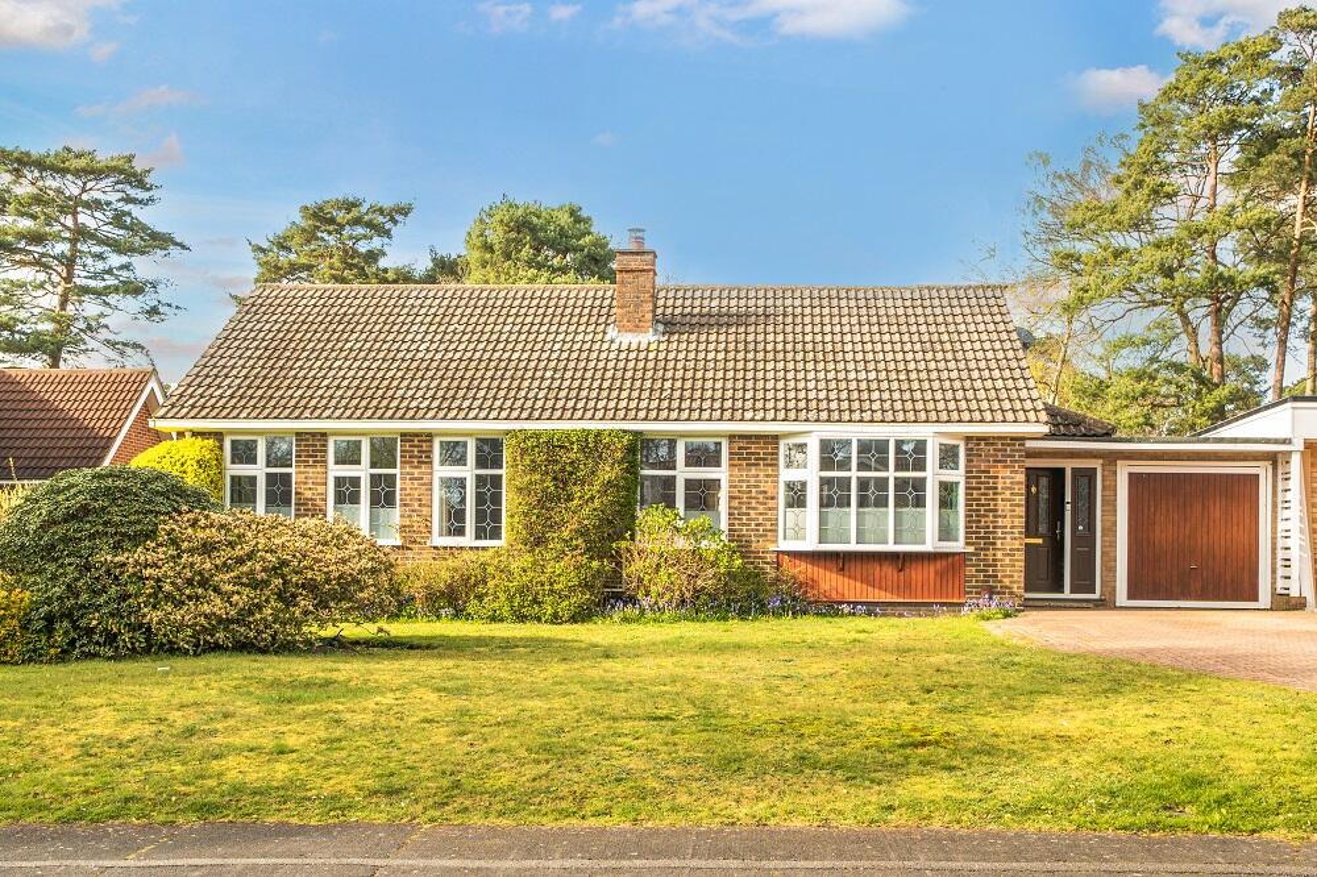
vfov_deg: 36.8
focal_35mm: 36
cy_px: 438
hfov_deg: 53.1
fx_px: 1316
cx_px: 658
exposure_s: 1/100
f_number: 8
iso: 400
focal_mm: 24
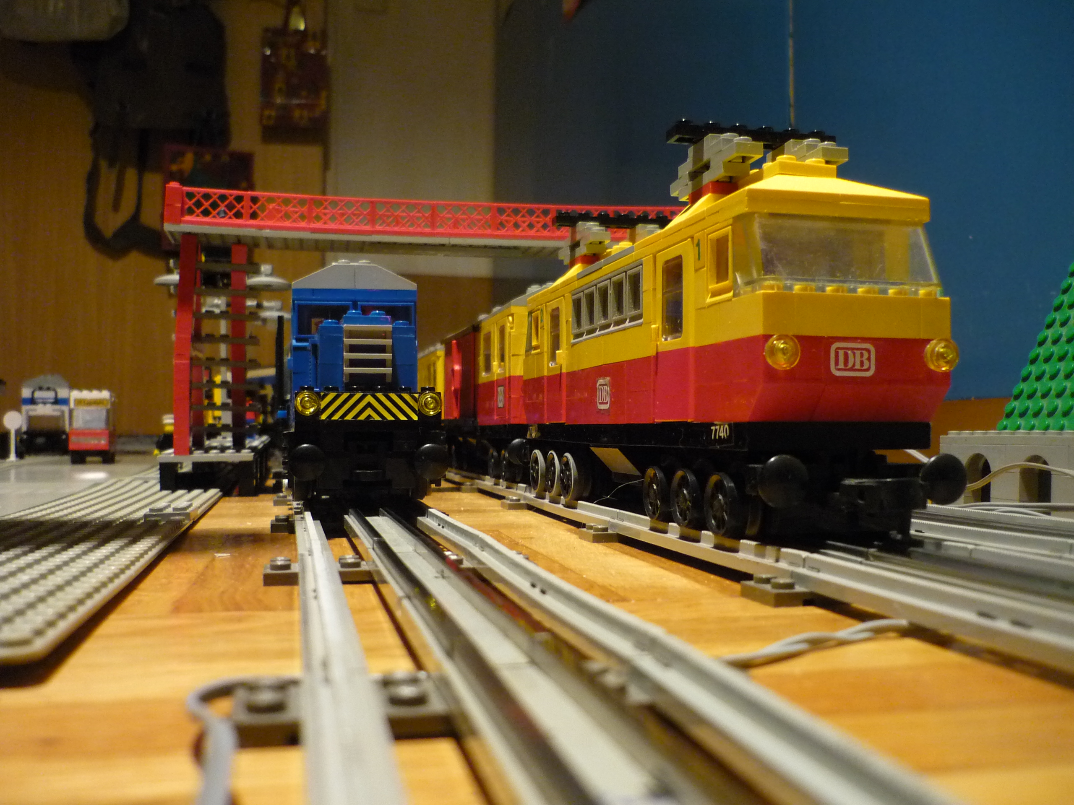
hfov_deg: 55.4
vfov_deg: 42.9
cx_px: 537
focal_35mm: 33
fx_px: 1024
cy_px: 402
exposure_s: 1/10
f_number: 2.8
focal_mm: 5.5
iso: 400
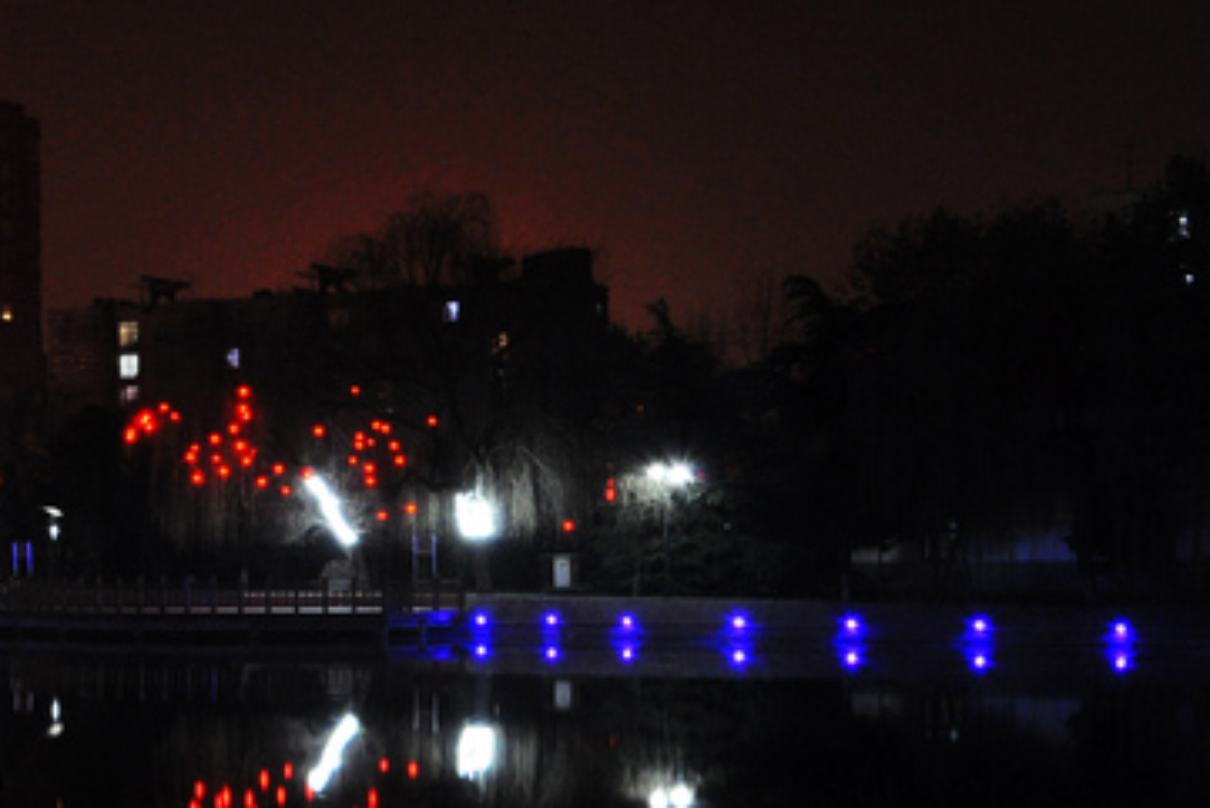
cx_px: 141
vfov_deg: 16.0
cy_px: 572
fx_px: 2858
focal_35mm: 85
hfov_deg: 23.3
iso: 800
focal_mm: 32
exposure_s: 2
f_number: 16
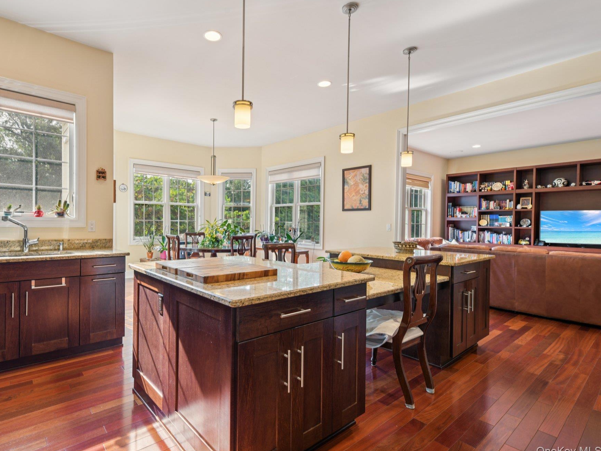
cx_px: 254
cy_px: 225
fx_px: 313
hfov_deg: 87.1
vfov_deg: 71.6
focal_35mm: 18
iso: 200
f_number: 8
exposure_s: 1/15
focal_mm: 16
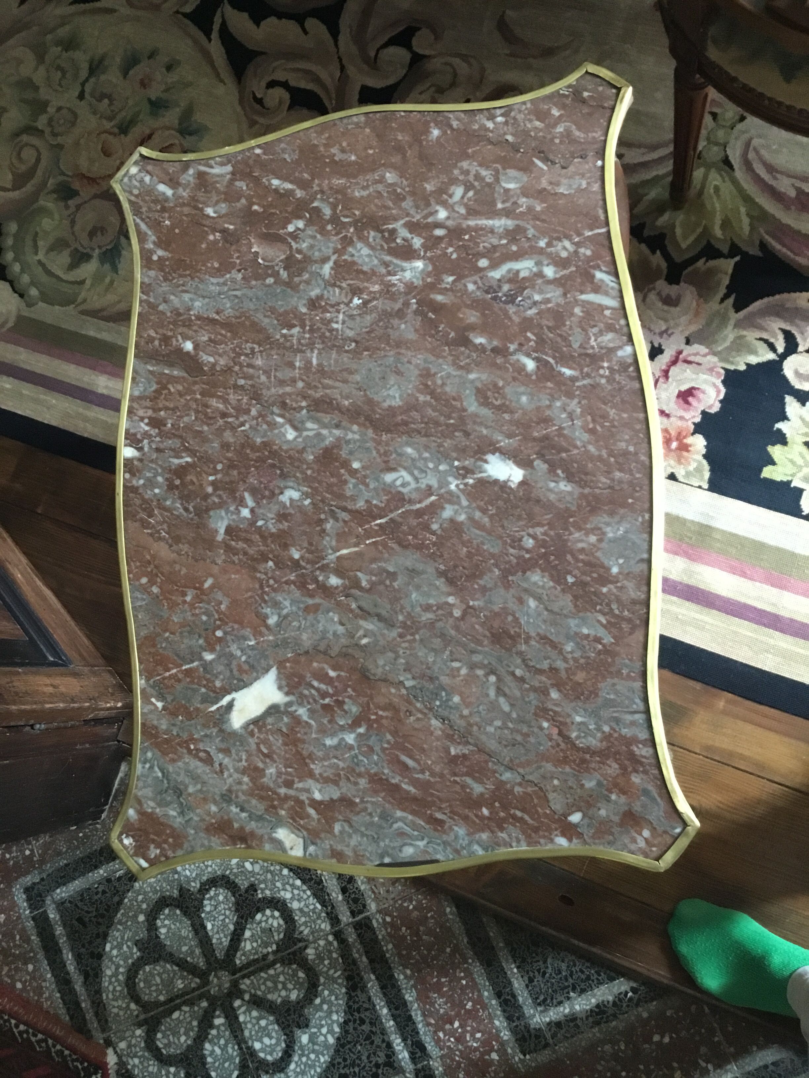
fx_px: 966
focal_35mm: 31
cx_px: 404
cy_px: 539
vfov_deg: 58.4
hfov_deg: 45.4
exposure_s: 1/17
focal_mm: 3.3
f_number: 2.4
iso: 200
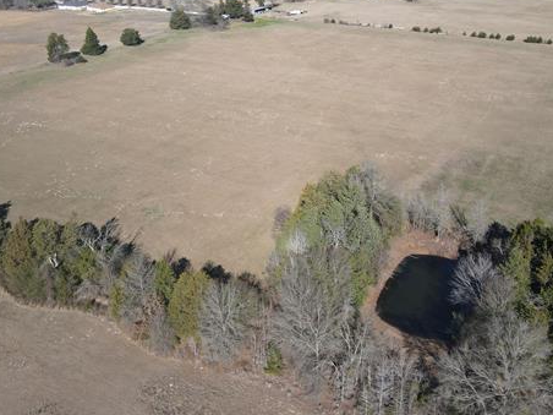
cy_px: 180
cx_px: 301
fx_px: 543
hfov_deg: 53.9
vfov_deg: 41.7
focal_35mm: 34
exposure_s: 1/500
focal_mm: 4.5
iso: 100
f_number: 2.8
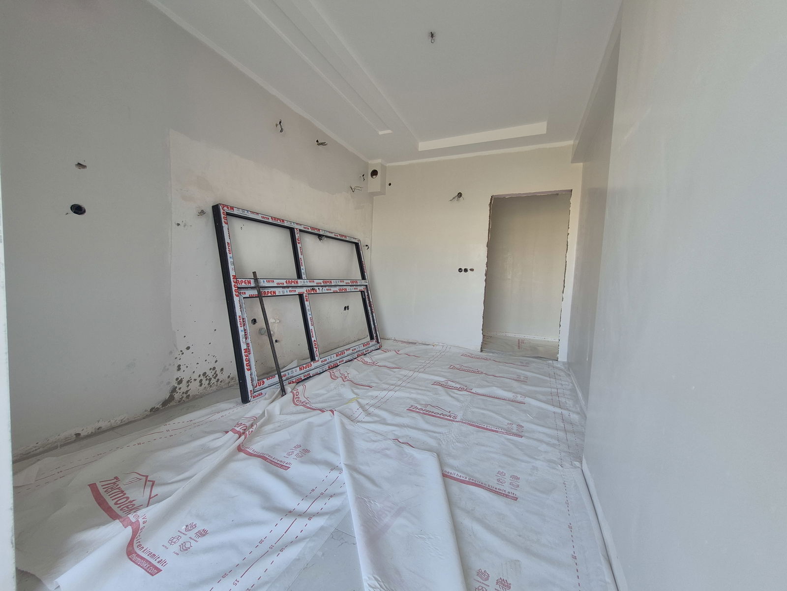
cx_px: 394
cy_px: 296
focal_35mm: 13
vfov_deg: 89.9
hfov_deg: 106.2
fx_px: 296
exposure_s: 1/100
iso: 64
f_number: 2.2
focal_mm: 1.74
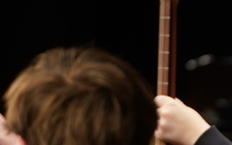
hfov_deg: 3.2
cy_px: 309
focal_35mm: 662
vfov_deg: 2.0
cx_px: 449
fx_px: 4187
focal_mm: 134
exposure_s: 1/250
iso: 800
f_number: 2.8
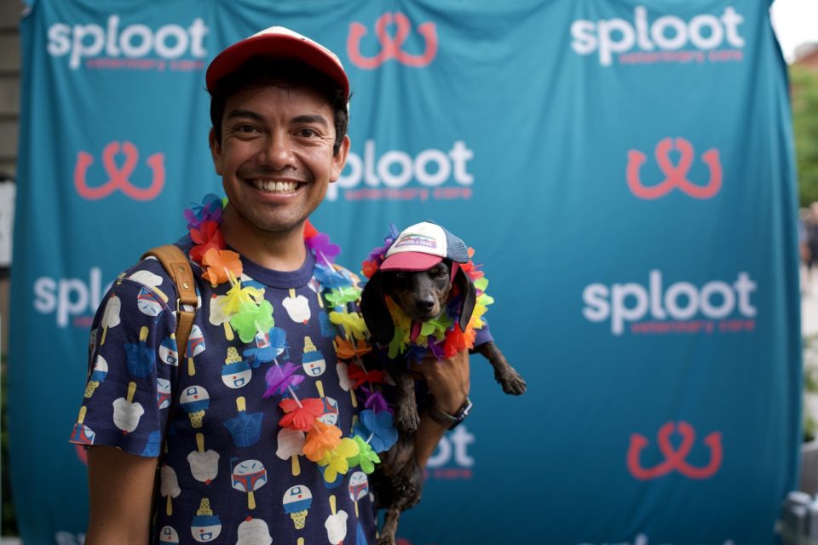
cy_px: 272
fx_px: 795
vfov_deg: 37.9
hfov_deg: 54.4
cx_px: 409
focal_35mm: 35
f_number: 2
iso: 250
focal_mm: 35
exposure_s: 1/1600
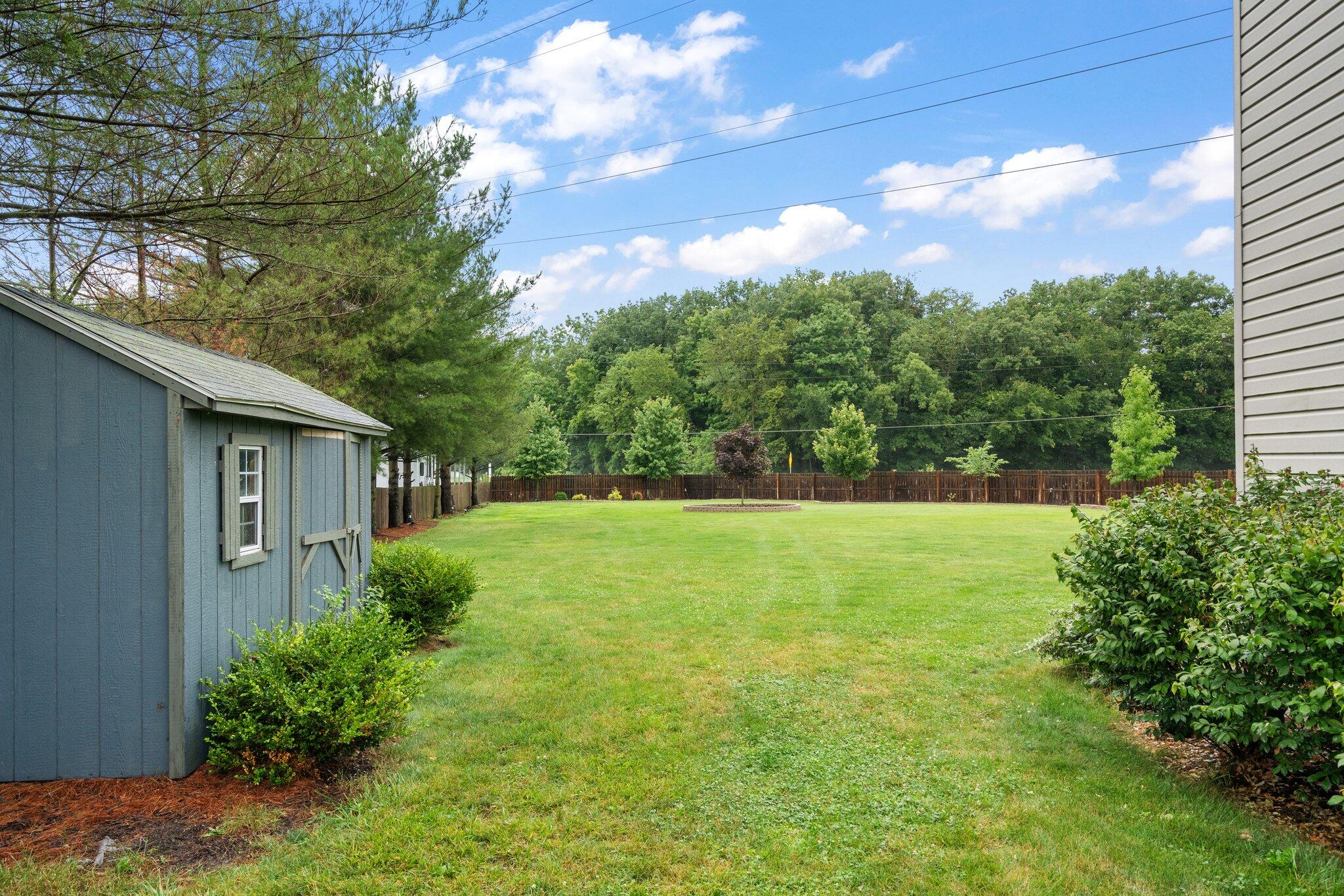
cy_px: 448
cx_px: 672
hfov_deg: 71.5
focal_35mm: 25
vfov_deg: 51.3
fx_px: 933
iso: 800
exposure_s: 1/60
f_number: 8
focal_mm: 25
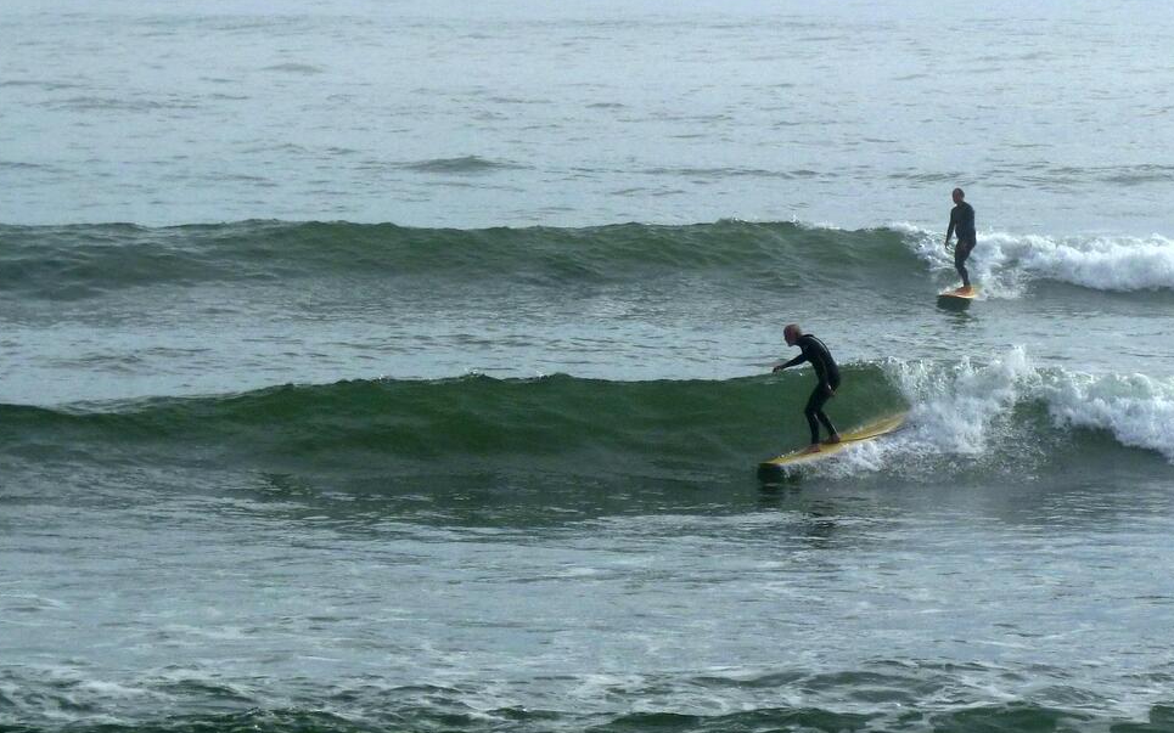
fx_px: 9054
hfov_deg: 7.4
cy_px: 463
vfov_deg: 4.6
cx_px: 858
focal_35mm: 283
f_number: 5.3
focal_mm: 28.7
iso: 80
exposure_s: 1/640
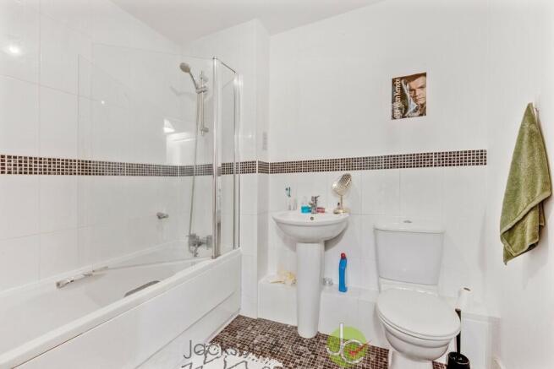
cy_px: 184
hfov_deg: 100.4
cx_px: 277
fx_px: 231
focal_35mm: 15
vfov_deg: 77.4
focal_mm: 15
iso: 8000
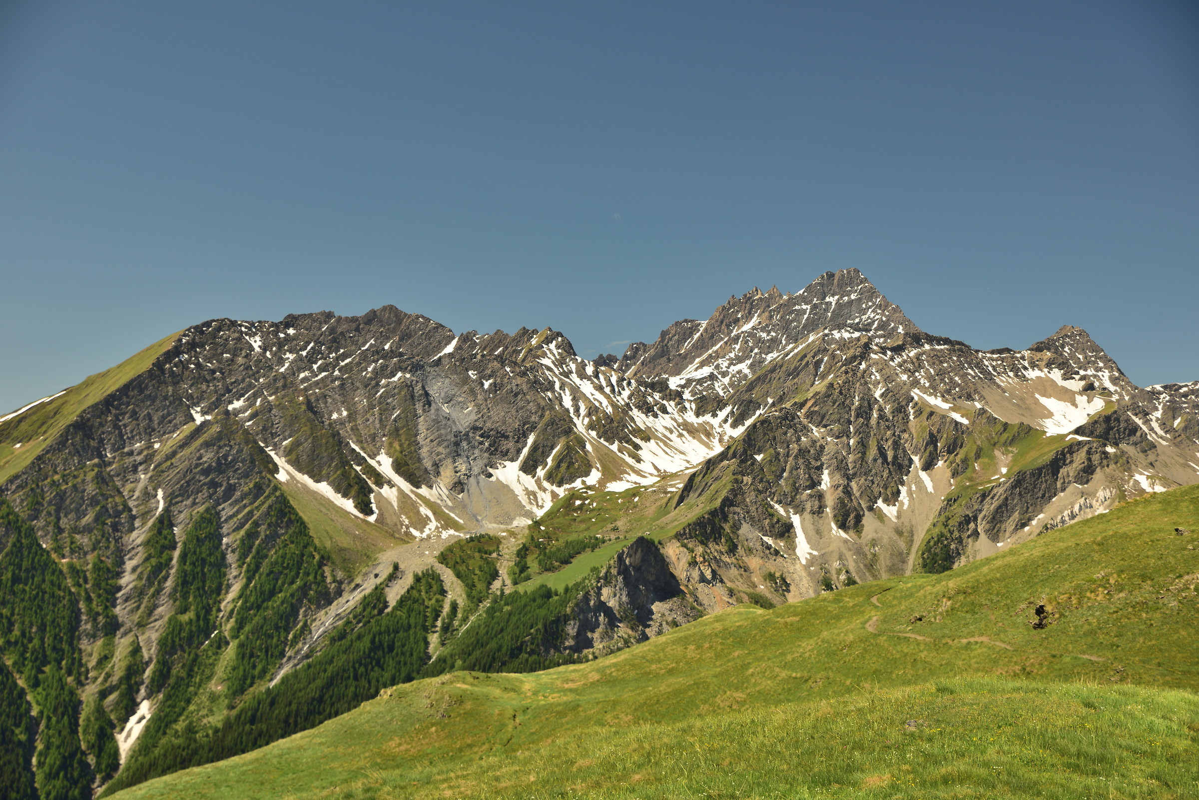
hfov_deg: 28.8
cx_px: 600
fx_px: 2332
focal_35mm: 70
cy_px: 400
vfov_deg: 19.5
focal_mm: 70
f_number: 7.1
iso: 100
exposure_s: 1/160
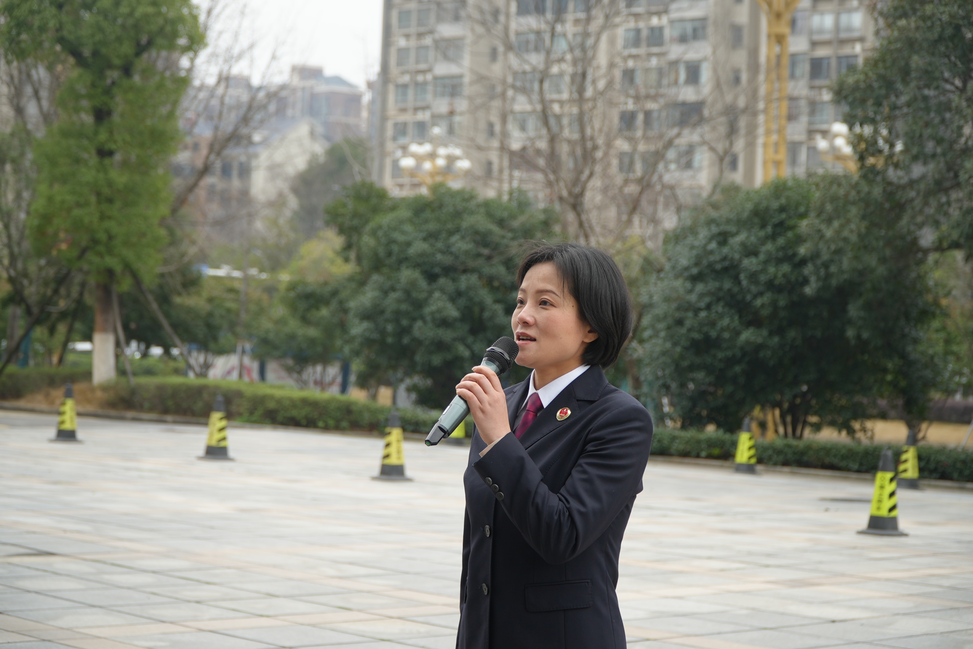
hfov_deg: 27.7
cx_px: 486
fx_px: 1973
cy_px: 324
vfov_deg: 18.7
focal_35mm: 73
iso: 160
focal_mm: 49
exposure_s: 1/160
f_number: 4
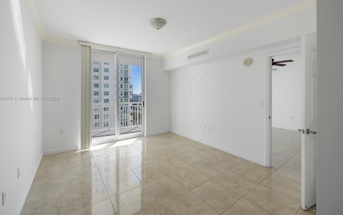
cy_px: 99
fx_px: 140
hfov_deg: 101.4
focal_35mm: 15
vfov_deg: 74.6
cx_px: 167
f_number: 7.1
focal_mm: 14
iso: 250
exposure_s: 1/50
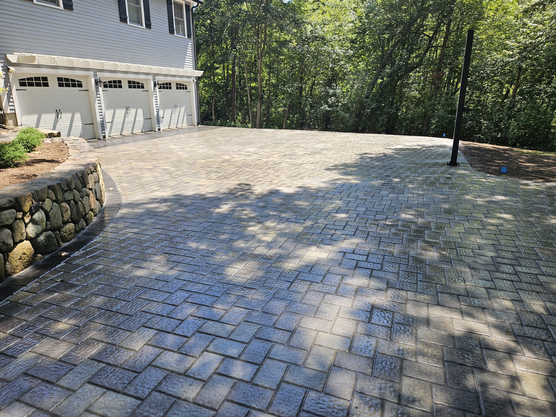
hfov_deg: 73.9
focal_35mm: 23
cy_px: 208
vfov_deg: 58.9
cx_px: 278
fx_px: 369
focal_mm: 5.4
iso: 25
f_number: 1.8
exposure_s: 1/447
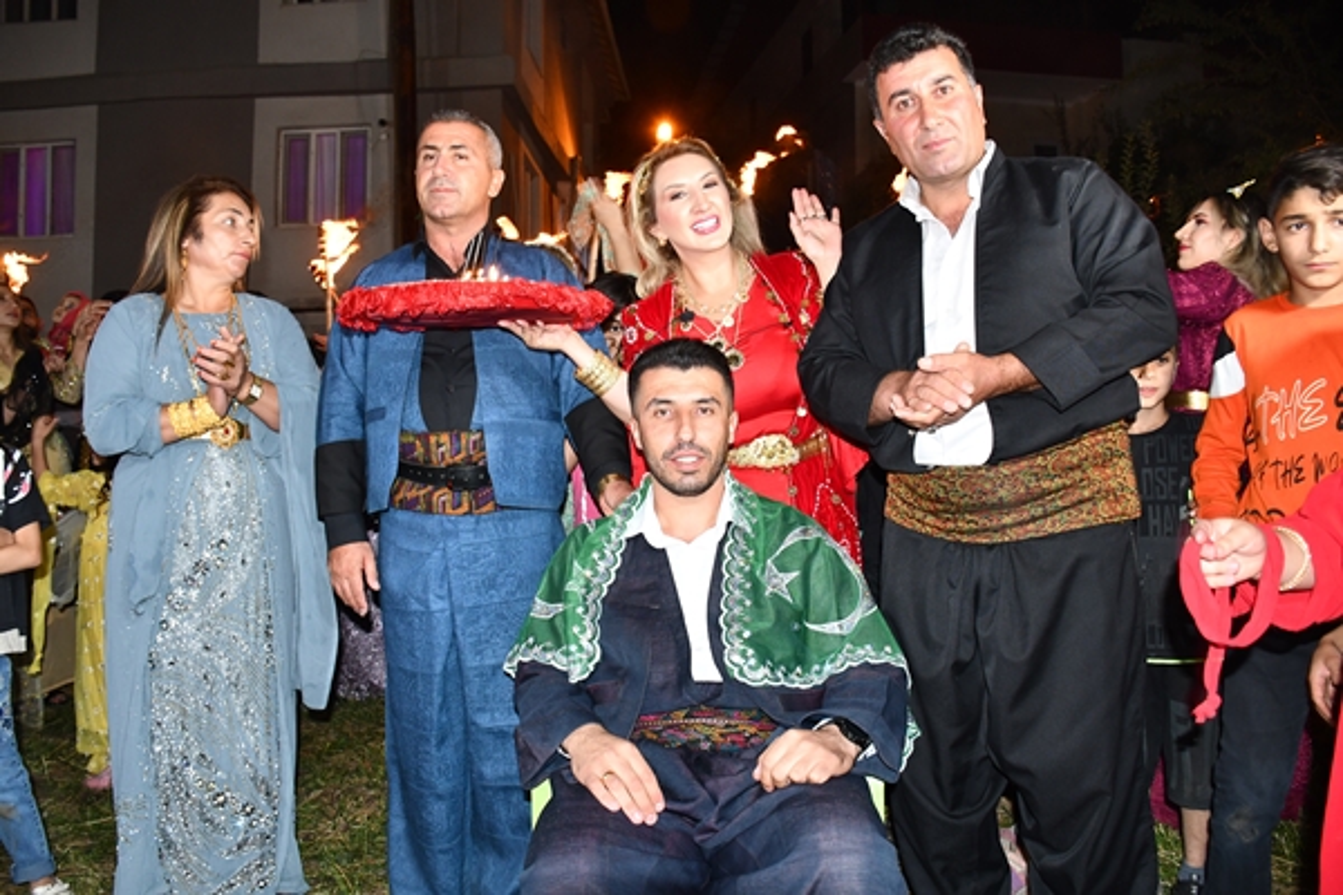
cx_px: 672
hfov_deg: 67.4
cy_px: 448
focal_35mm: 27
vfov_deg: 47.9
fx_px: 1007
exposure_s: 1/60
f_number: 5
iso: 800
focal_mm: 18
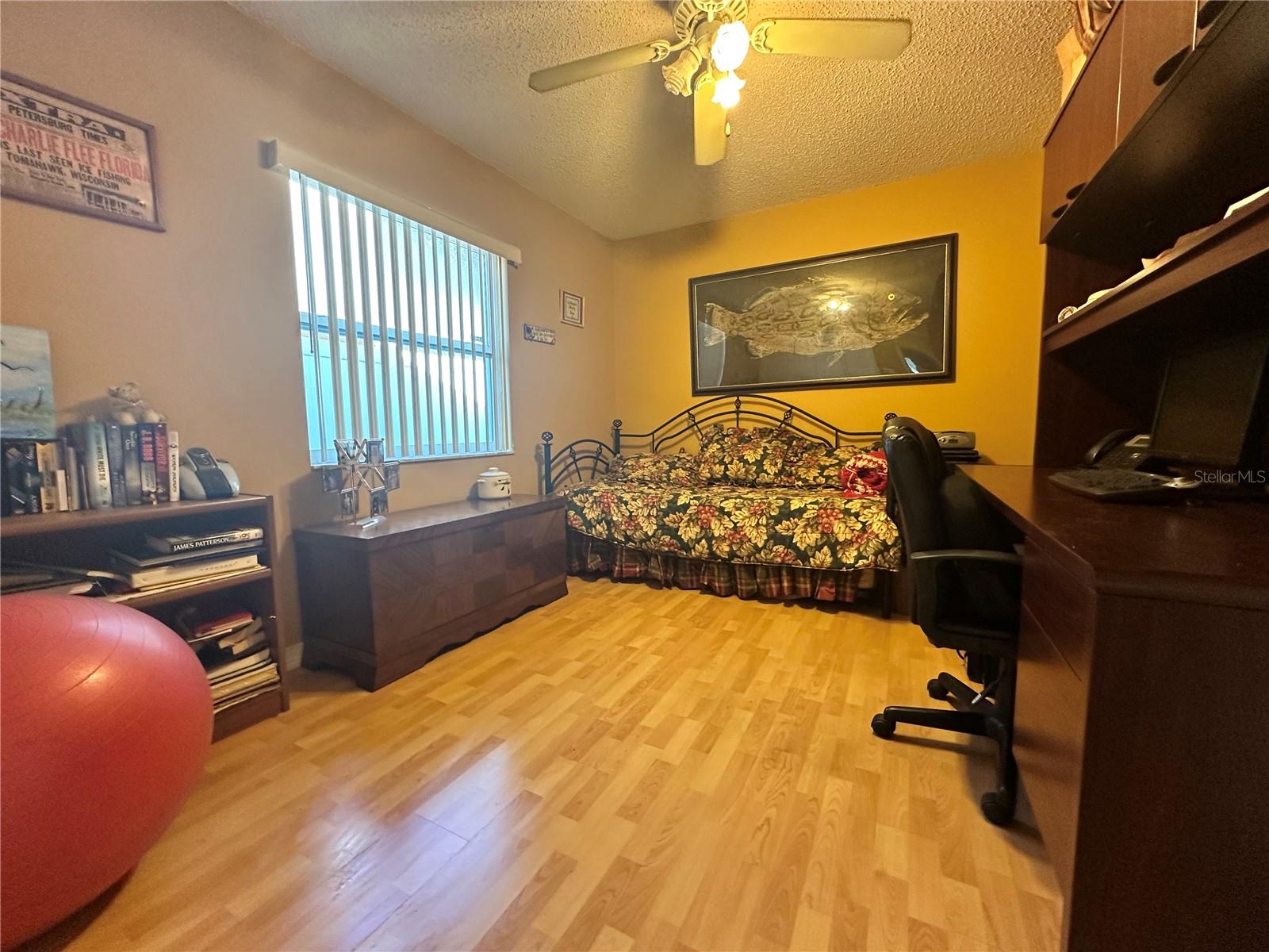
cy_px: 476
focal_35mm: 14
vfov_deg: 85.7
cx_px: 634
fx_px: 513
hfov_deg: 102.1
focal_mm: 2.22
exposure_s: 1/60
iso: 320
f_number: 2.2
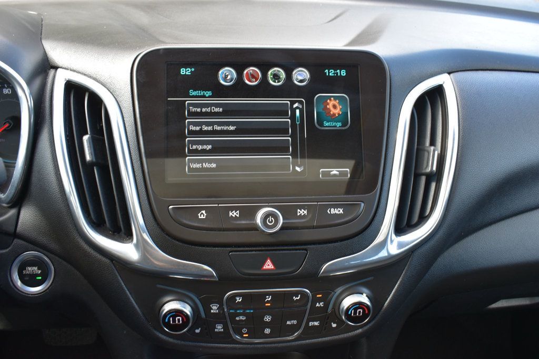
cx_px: 270
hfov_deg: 57.2
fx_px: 494
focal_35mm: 33
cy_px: 180
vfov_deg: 39.9
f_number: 7.1
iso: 400
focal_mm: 22
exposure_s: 1/40
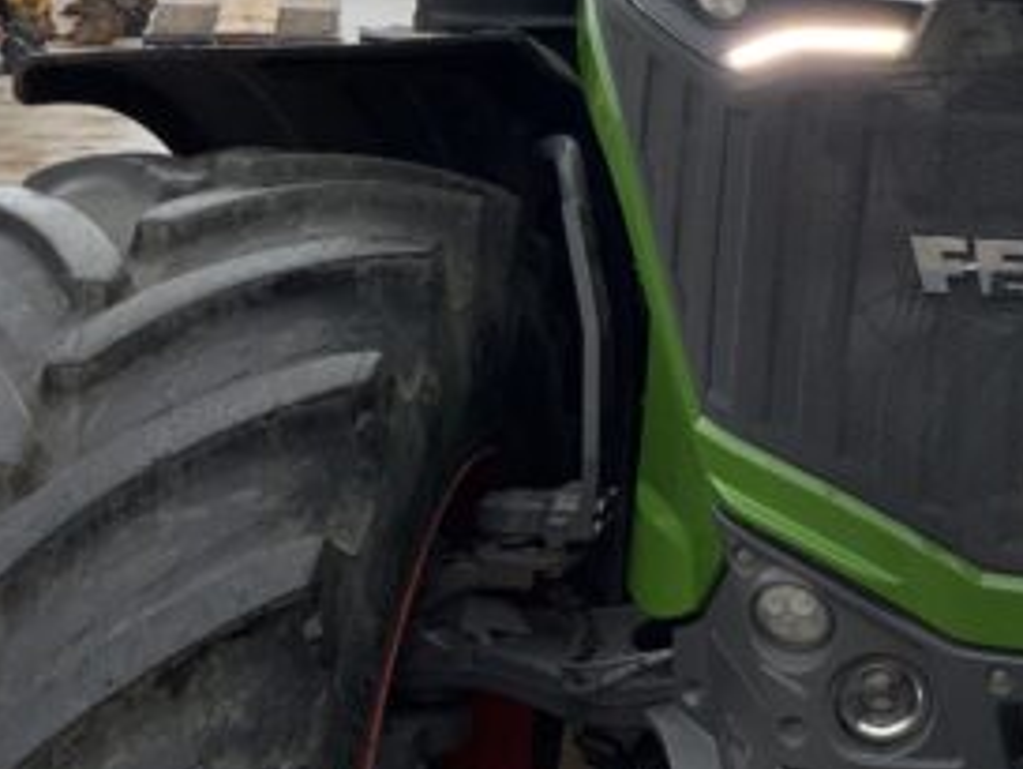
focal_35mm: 68
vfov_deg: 20.6
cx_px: 1162
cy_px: -75
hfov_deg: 26.1
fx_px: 2010
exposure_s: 1/333
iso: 16
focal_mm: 3
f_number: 1.8
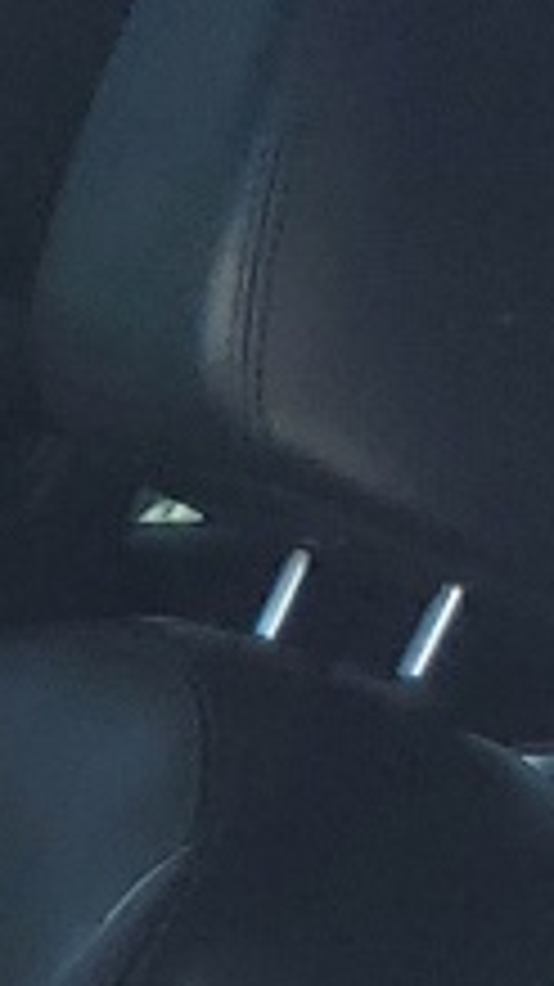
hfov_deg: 5.3
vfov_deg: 9.6
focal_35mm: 207
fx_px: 5412
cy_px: 2130
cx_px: -1482
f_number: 1.5
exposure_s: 1/909
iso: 50
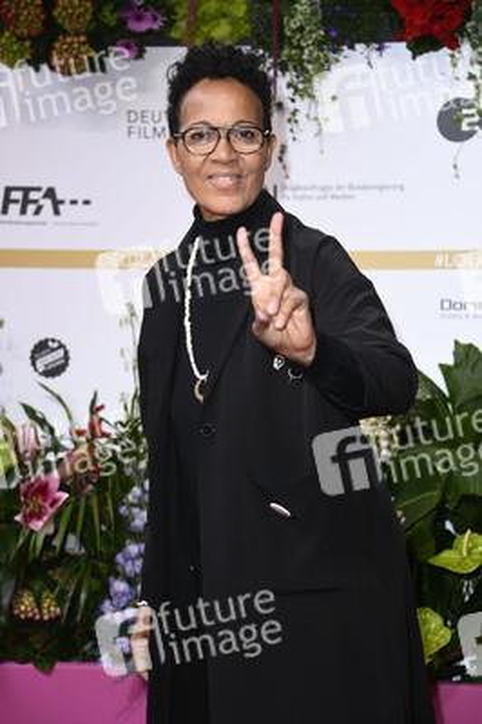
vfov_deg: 20.8
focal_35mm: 98
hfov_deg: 13.9
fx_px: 1971
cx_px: 241
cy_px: 362
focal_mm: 98
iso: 500
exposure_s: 1/200
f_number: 5.6
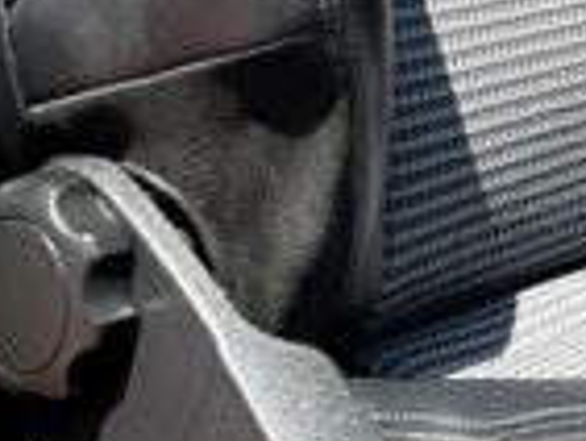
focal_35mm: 116
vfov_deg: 11.5
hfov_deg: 15.2
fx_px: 1965
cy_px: -453
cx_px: 966
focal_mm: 5.1
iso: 50
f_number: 1.6
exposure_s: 1/732
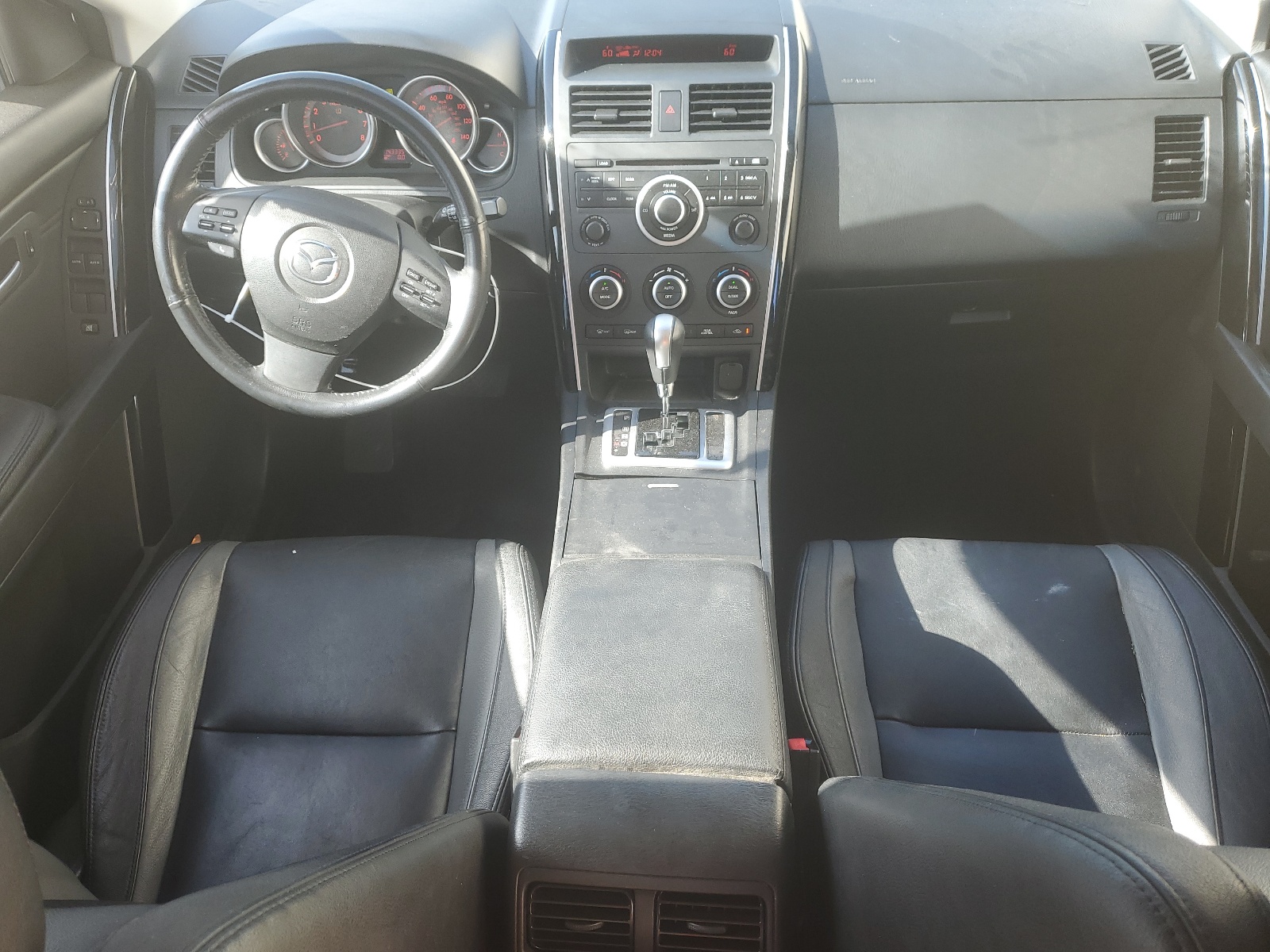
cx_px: 635
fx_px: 954
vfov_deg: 53.1
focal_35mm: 26
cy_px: 476
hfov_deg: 67.3
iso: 50
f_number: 1.5
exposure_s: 1/141
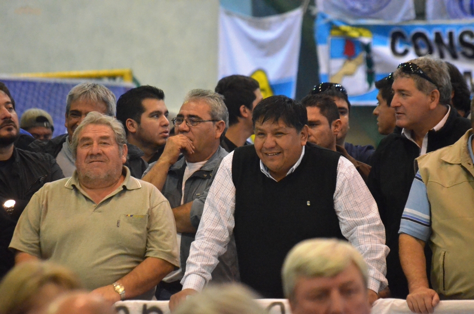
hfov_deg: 6.9
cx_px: 237
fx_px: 3941
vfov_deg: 4.6
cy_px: 157
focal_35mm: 300
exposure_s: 1/500
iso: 6400
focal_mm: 200
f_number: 5.6
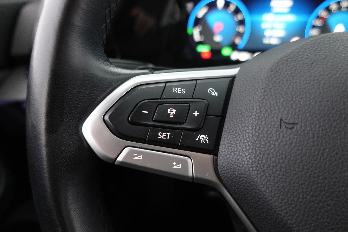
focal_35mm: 24
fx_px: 232
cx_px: 174
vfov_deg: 53.1
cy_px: 116
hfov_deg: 73.7
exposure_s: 1/20
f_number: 1.8
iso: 800
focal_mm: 9.4
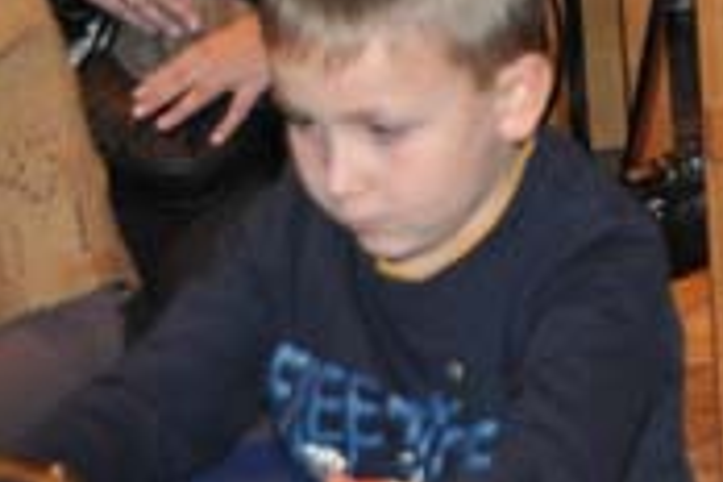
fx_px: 4699
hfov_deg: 8.6
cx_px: 1122
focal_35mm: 234
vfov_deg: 5.8
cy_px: -334
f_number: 4.2
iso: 1100
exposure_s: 1/60
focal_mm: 34
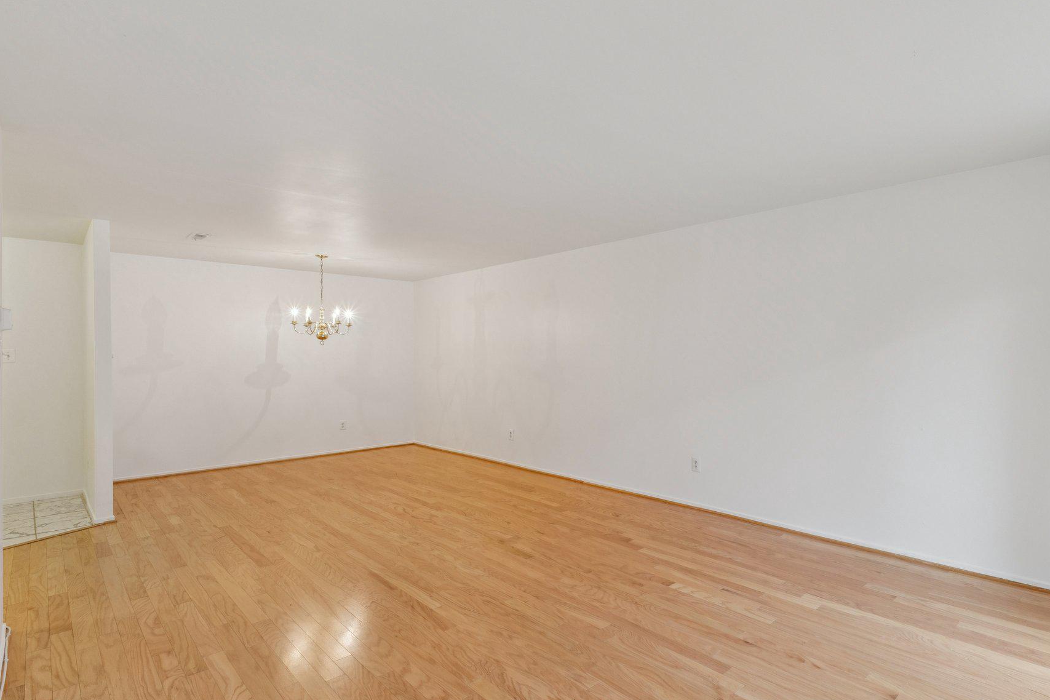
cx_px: 610
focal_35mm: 18
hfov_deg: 89.3
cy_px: 337
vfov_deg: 67.4
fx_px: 525
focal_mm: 10
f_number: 9
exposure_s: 1/6
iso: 250
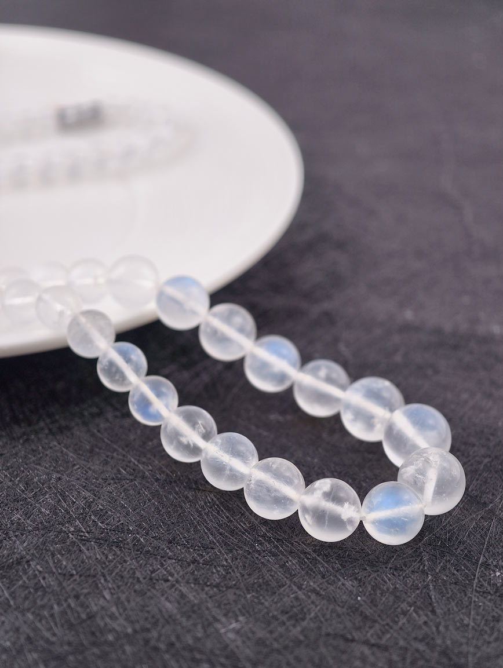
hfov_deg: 17.4
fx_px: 1643
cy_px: 334
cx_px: 252
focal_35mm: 85
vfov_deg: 23.0
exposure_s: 1/160
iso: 125
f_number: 2.67
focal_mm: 22.48
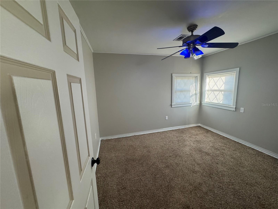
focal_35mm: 14
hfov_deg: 102.1
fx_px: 112
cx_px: 139
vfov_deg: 85.7
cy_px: 104
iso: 320
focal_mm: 2.22
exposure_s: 1/120
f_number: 2.2
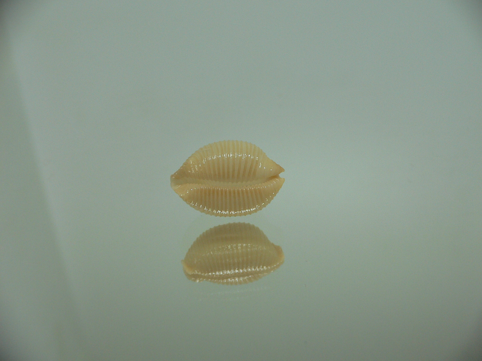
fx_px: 487
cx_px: 241
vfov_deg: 40.7
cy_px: 180
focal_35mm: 35
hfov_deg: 52.6
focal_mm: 4.6
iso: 100
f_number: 2.8
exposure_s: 1/60
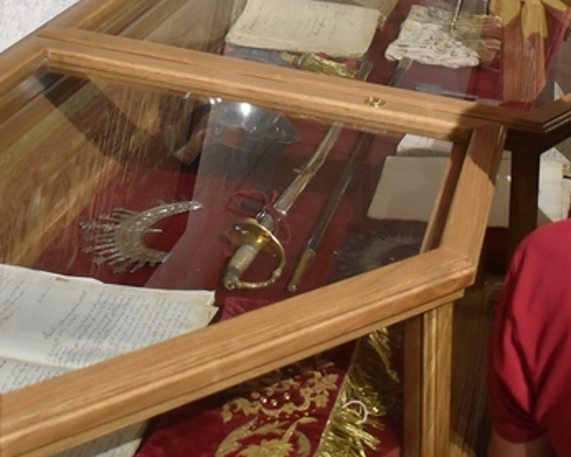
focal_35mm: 66
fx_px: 1116
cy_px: 56
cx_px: 460
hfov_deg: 28.1
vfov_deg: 22.6
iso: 1800
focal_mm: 18
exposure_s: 1/60
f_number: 3.5
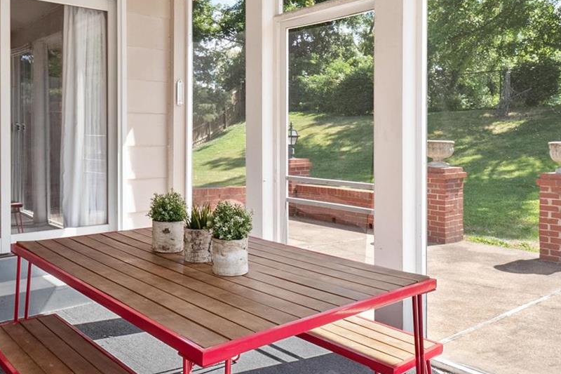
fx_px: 499
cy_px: 142
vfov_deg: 40.8
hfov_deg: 58.6
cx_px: 252
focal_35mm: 32
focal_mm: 8
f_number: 8
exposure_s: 1/50
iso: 400
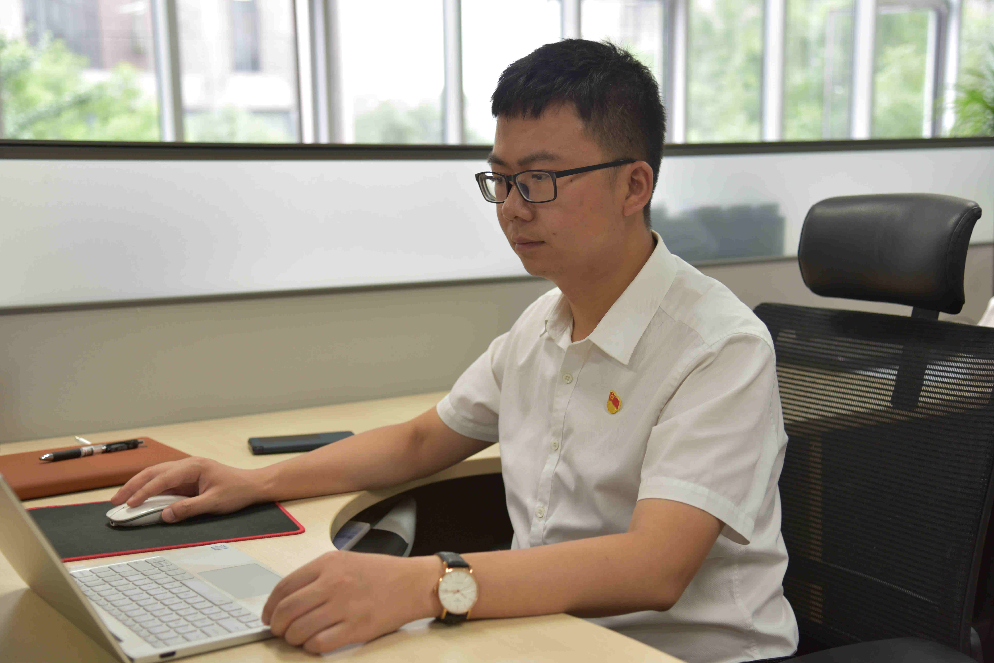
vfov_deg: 27.0
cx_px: 497
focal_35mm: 50
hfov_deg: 39.6
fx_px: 1381
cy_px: 332
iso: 560
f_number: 4
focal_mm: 50
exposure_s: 1/60
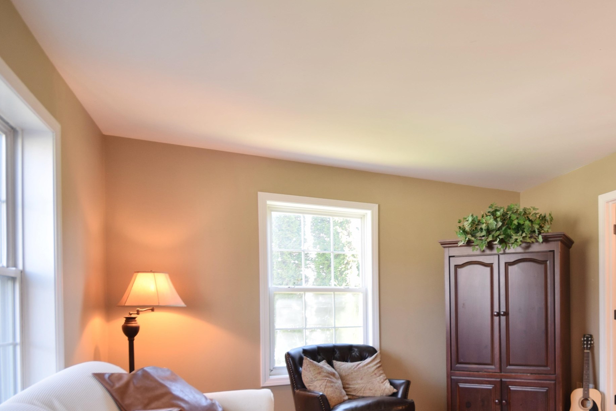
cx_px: 477
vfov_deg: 48.9
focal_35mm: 25
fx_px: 428
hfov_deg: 66.1
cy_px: 318
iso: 200
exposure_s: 1/6
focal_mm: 10
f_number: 6.3
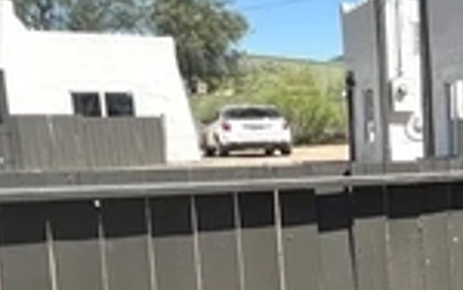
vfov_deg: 23.5
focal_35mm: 55
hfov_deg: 20.4
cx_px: 892
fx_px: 695
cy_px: 182
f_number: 1.8
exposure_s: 1/935
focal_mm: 1.57
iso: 32
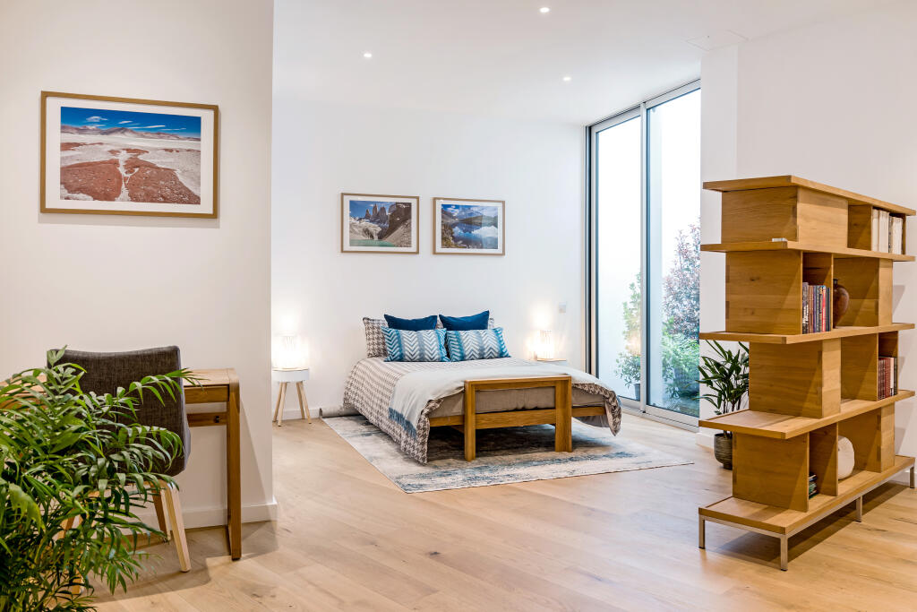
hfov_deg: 67.4
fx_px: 688
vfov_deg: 47.9
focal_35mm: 27
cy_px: 306
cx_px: 458
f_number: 8
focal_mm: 27
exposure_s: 1/3
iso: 400
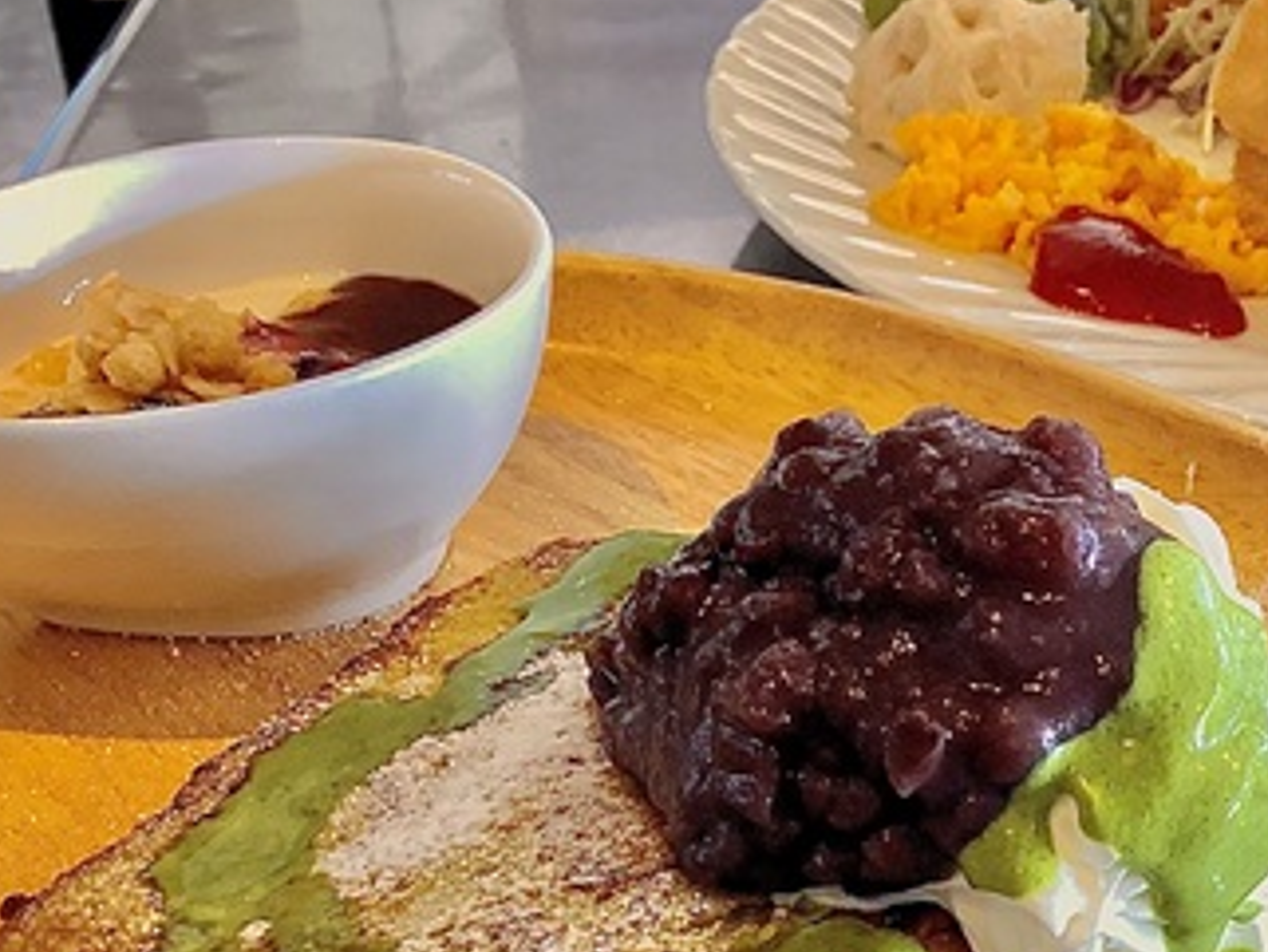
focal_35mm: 58
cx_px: 999
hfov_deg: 32.4
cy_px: 699
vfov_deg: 25.0
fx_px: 2125
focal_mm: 3.3
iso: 200
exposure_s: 1/50
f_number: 2.4
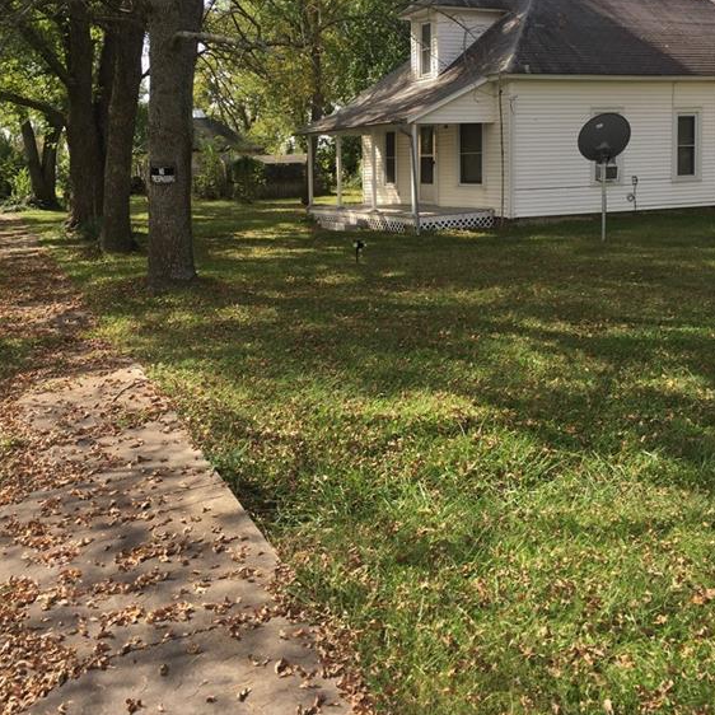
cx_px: 356
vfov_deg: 46.7
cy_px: 257
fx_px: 818
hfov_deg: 47.2
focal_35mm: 35
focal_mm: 4.15
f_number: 2.2
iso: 32
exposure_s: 1/706
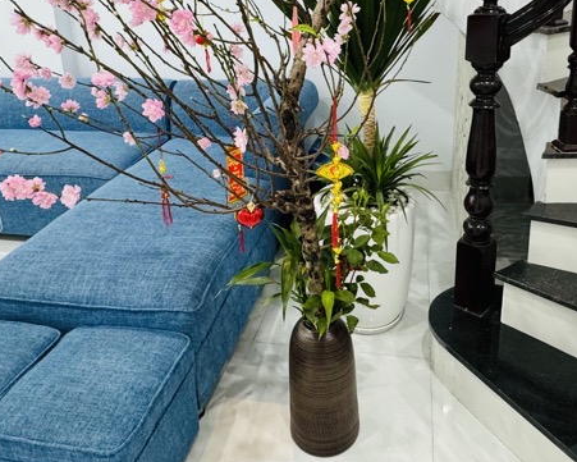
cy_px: 116
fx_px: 530
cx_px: 316
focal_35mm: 31
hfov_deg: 57.1
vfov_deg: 45.5
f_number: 2.2
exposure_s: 1/50
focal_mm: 2.22
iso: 250
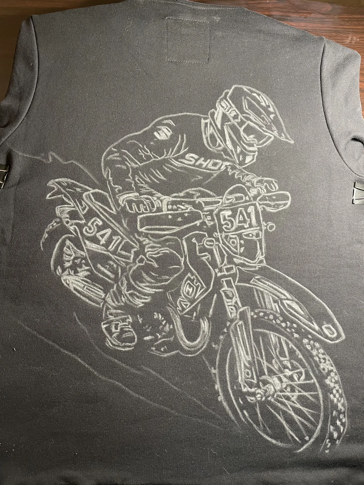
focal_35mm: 26
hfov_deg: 53.1
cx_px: 182
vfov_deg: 67.3
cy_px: 242
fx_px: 365
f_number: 1.6
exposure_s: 1/50
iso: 200
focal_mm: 4.2
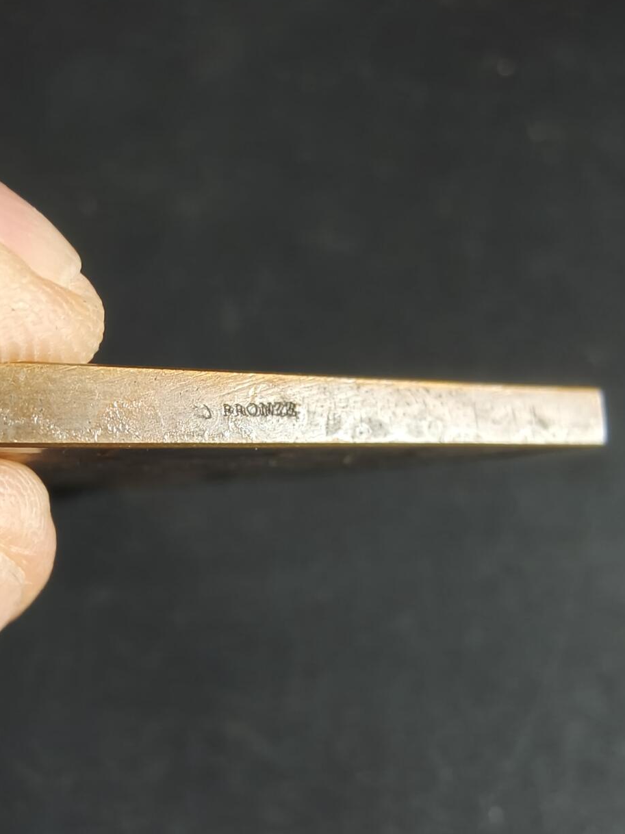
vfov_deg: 53.6
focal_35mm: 34
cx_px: 231
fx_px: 819
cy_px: 498
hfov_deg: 41.4
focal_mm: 2.32
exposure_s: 1/50
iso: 400
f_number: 2
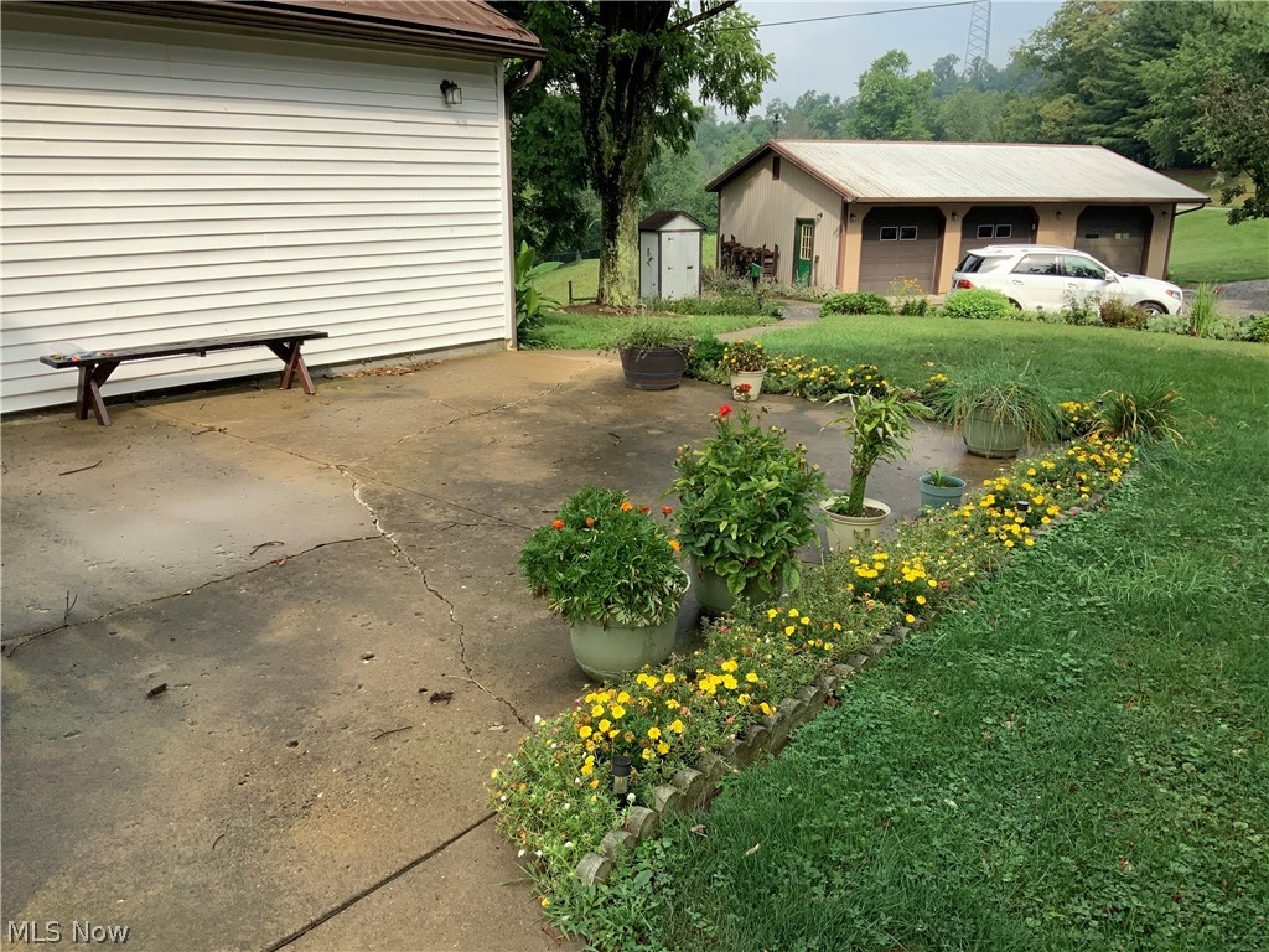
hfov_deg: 61.7
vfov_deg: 48.2
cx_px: 634
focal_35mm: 29
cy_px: 476
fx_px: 1063
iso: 16
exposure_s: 1/804
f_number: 1.8
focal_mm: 3
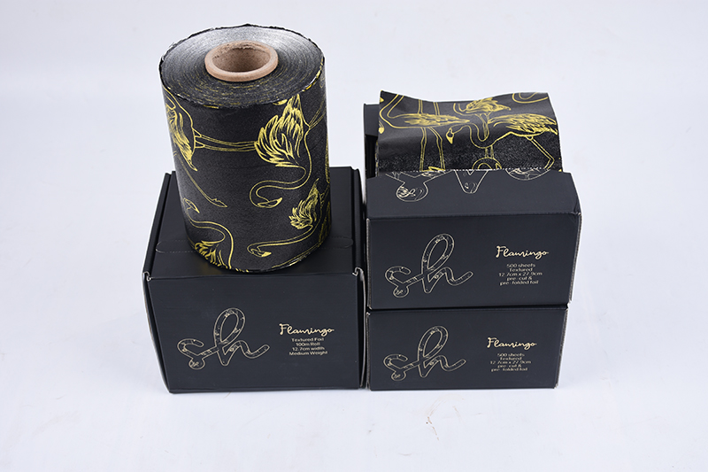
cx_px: 354
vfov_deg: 25.7
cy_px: 236
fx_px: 1032
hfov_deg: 37.9
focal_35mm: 52
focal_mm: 35
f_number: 6.3
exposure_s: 1/80
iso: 100
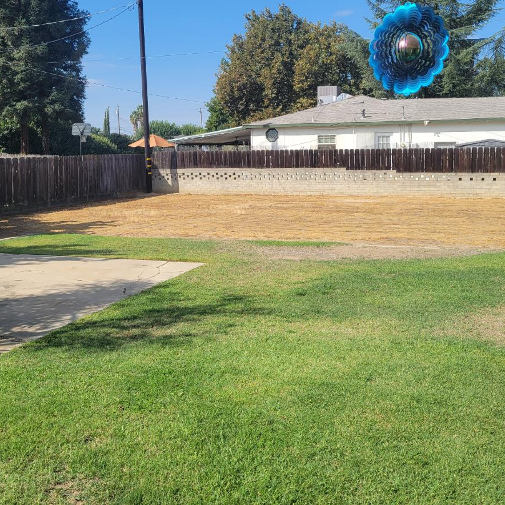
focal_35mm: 39
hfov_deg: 42.8
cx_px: 224
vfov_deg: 42.5
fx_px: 644
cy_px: 184
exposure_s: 1/2071
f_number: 1.8
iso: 40
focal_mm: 5.4
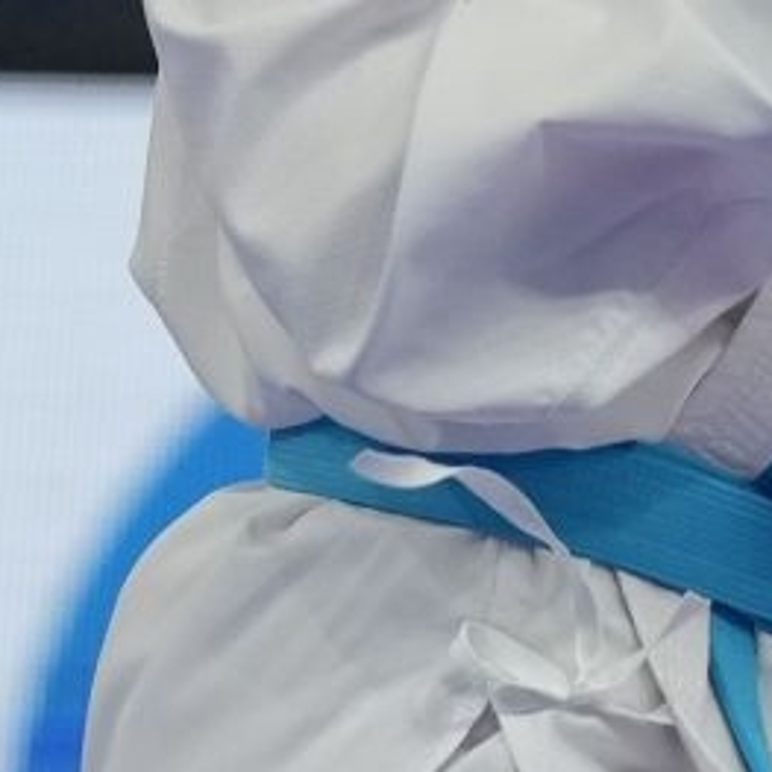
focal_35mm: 1397
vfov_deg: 1.3
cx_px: 1212
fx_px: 35249
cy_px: -611
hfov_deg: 1.3
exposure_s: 1/1000
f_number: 2.8
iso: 1600
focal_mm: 160
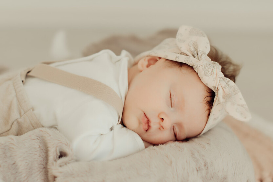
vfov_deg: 18.9
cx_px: 110
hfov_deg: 28.0
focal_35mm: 72
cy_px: 72
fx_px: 546
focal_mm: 50
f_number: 2.5
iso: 80
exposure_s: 1/250
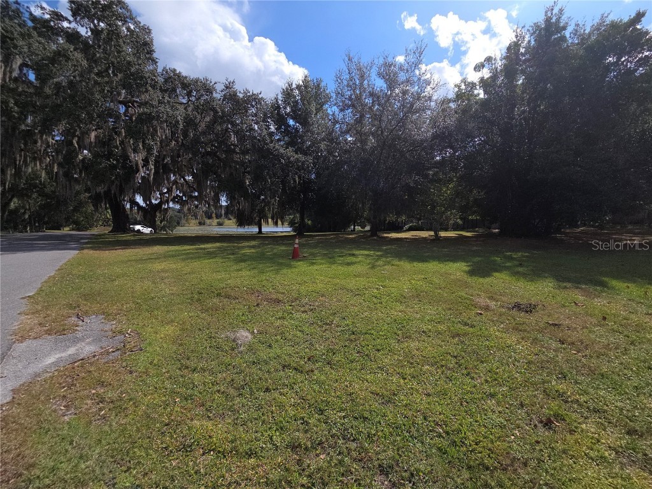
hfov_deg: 106.2
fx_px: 245
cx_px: 326
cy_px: 244
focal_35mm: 13
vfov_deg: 89.9
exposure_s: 1/2961
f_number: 2.2
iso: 50
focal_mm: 2.2
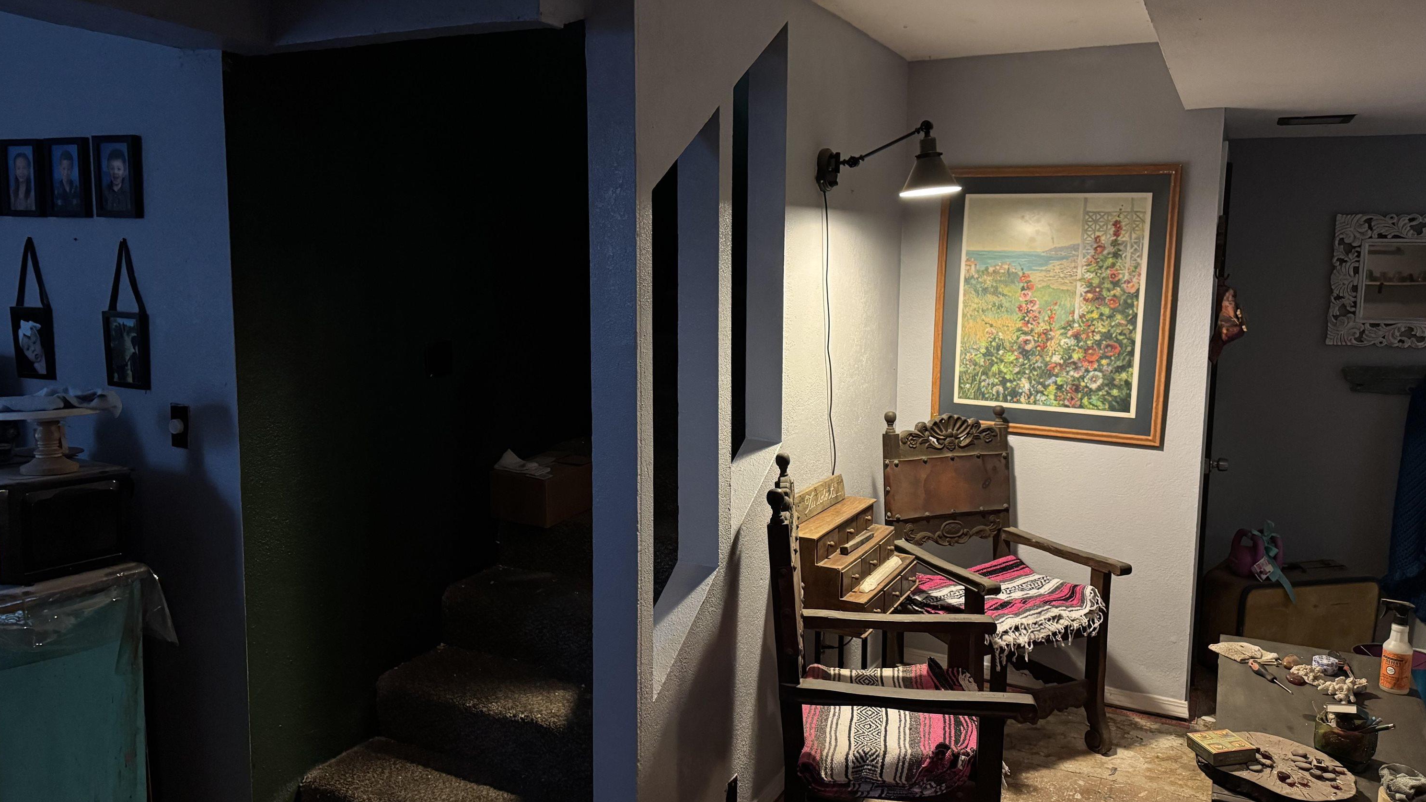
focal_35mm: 27
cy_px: 383
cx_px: 726
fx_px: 1021
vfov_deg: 42.9
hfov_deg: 69.9
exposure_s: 1/30
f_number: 1.78
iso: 800
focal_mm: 6.76
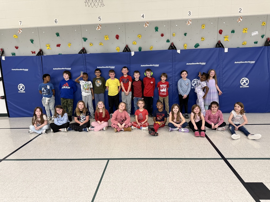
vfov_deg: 56.8
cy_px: 101
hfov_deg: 71.6
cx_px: 135
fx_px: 187
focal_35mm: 24
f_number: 1.78
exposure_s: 1/60
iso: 320
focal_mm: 6.76
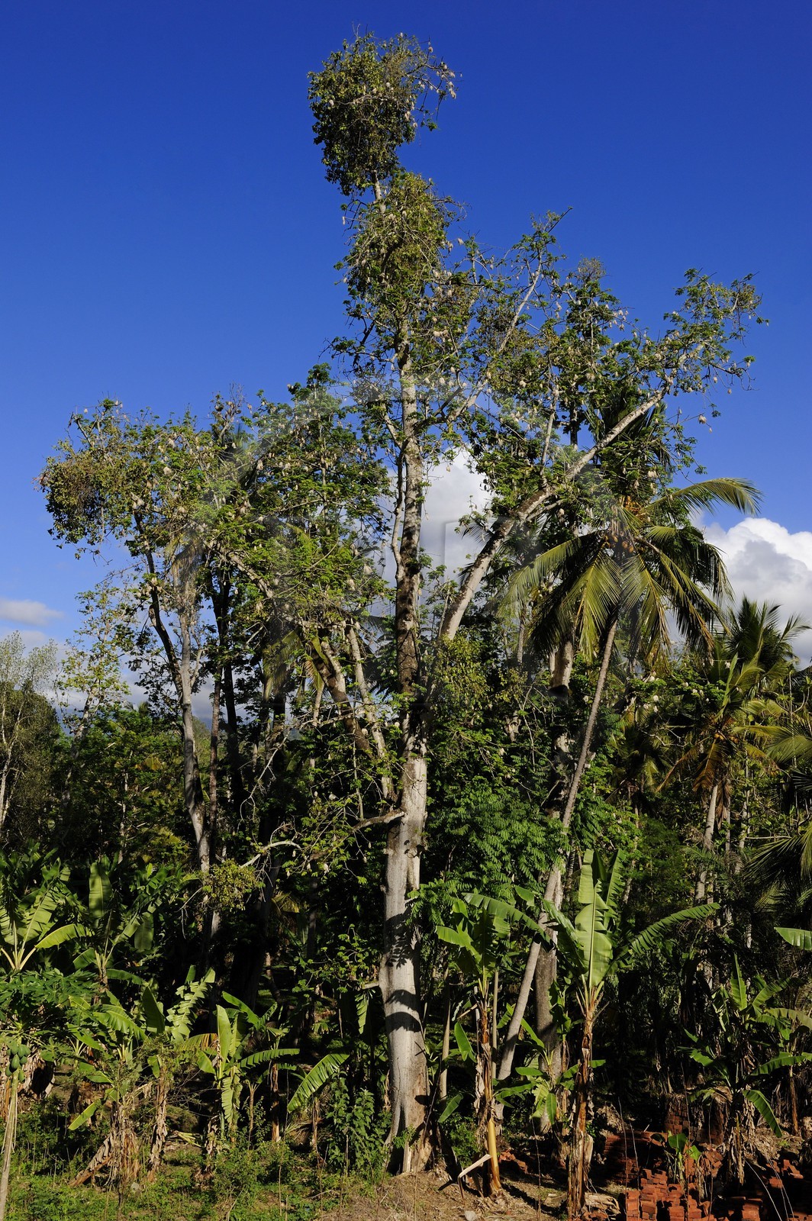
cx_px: 406
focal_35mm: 32
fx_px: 1084
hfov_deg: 41.0
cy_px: 610
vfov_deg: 58.8
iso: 400
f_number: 14
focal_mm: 32
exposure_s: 1/400
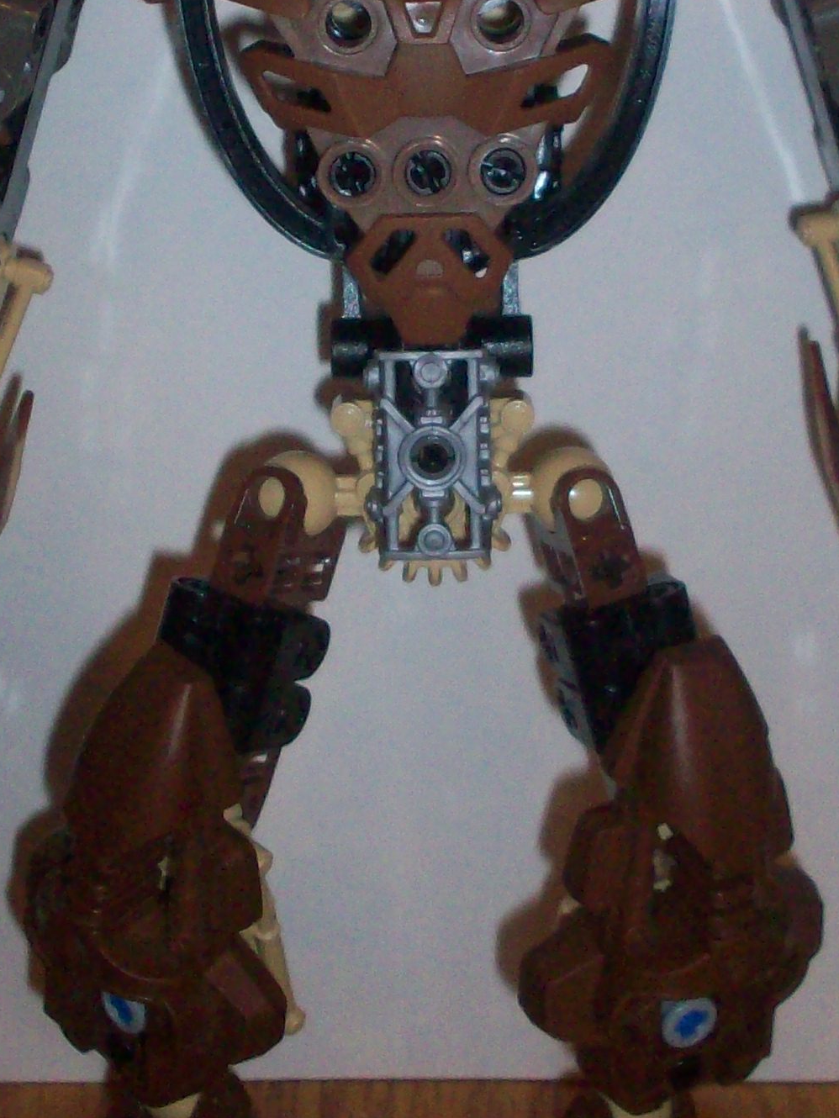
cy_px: 359
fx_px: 2746
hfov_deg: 17.4
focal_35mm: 85
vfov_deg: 22.9
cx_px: 441
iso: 160
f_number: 2.8
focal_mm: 6.2
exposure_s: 1/64
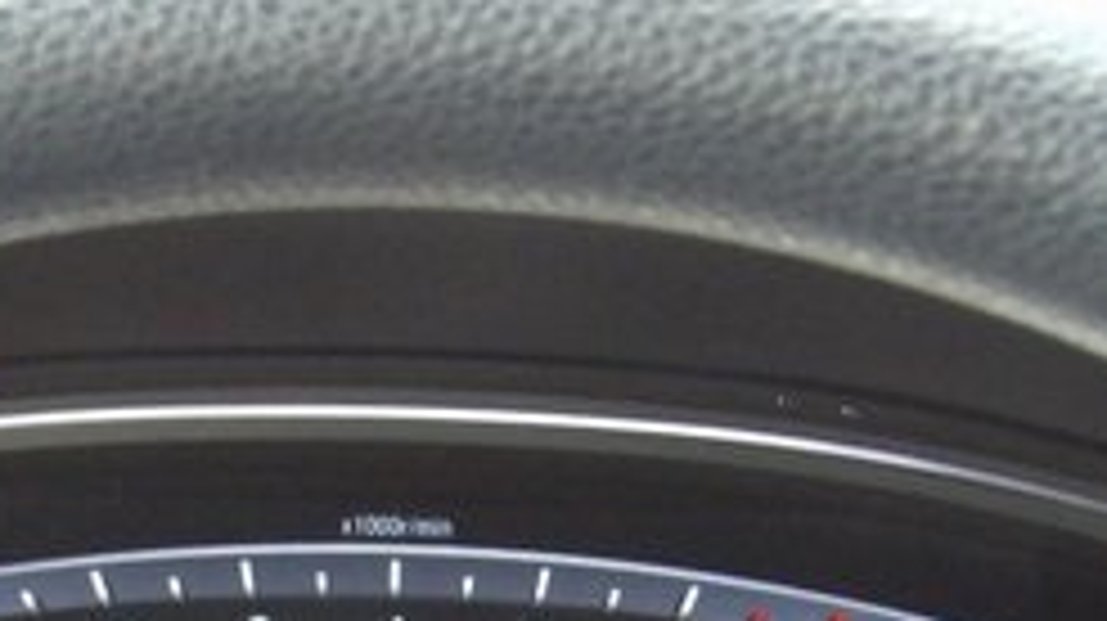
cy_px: 1004
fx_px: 8478
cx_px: 374
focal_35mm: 289
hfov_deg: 7.5
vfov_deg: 4.2
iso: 733
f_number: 4.2
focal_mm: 18.2
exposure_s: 1/50
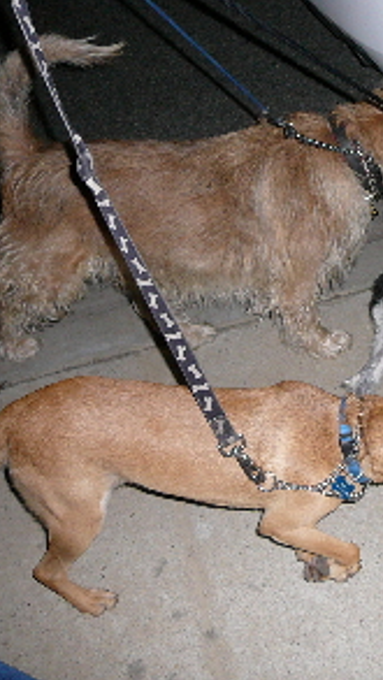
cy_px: 334
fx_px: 938
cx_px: 434
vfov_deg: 39.9
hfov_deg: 21.7
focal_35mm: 52
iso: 160
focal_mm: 5.2
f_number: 2.8
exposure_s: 1/30
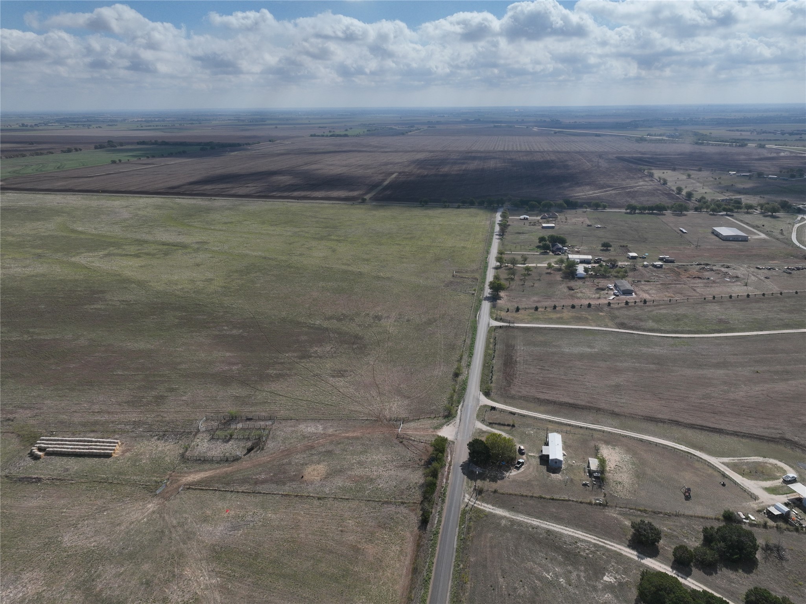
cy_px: 302
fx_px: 559
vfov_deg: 56.8
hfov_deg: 71.6
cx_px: 403
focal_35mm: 24
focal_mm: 12.29
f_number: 5.6
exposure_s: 1/2000
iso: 100
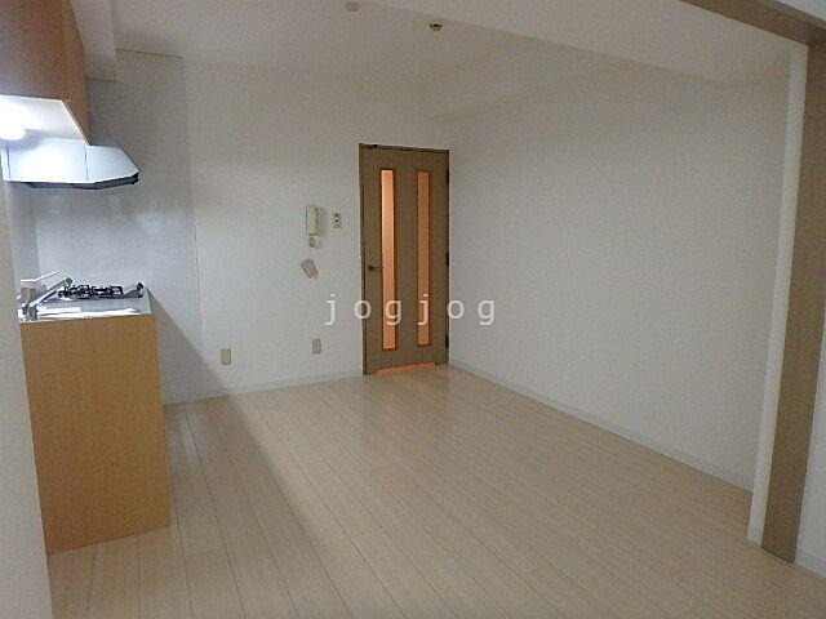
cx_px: 413
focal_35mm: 21
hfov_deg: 79.0
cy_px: 310
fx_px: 501
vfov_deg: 63.4
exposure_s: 1/30
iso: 640
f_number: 3.5
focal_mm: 3.7
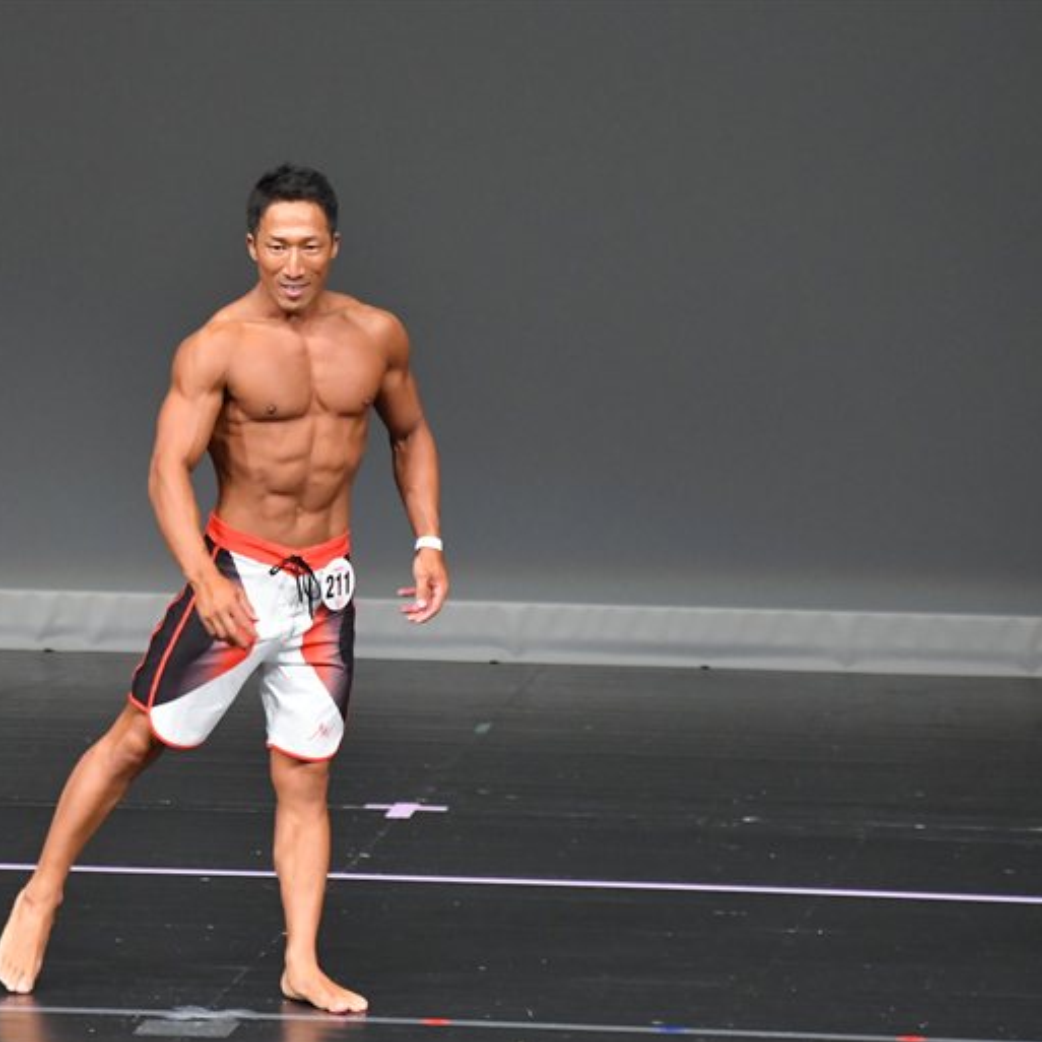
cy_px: 522
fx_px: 16381
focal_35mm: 481
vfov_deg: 3.6
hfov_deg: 3.6
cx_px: 285
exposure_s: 1/400
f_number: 5.6
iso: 5000
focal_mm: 250
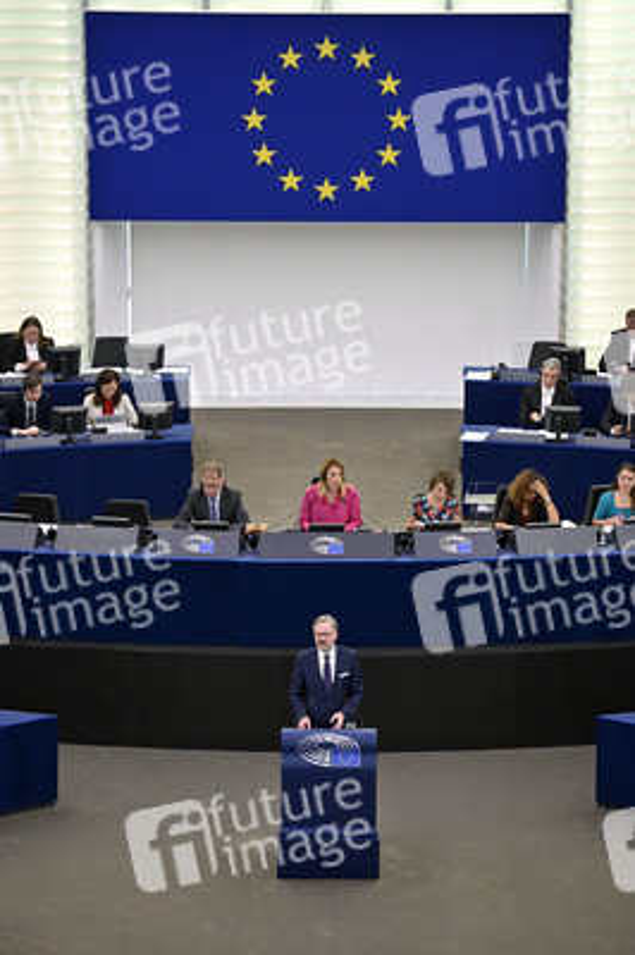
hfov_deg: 8.8
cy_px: 478
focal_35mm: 155
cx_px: 318
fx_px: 4108
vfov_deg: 13.3
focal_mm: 155
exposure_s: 1/800
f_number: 2.8
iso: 2500
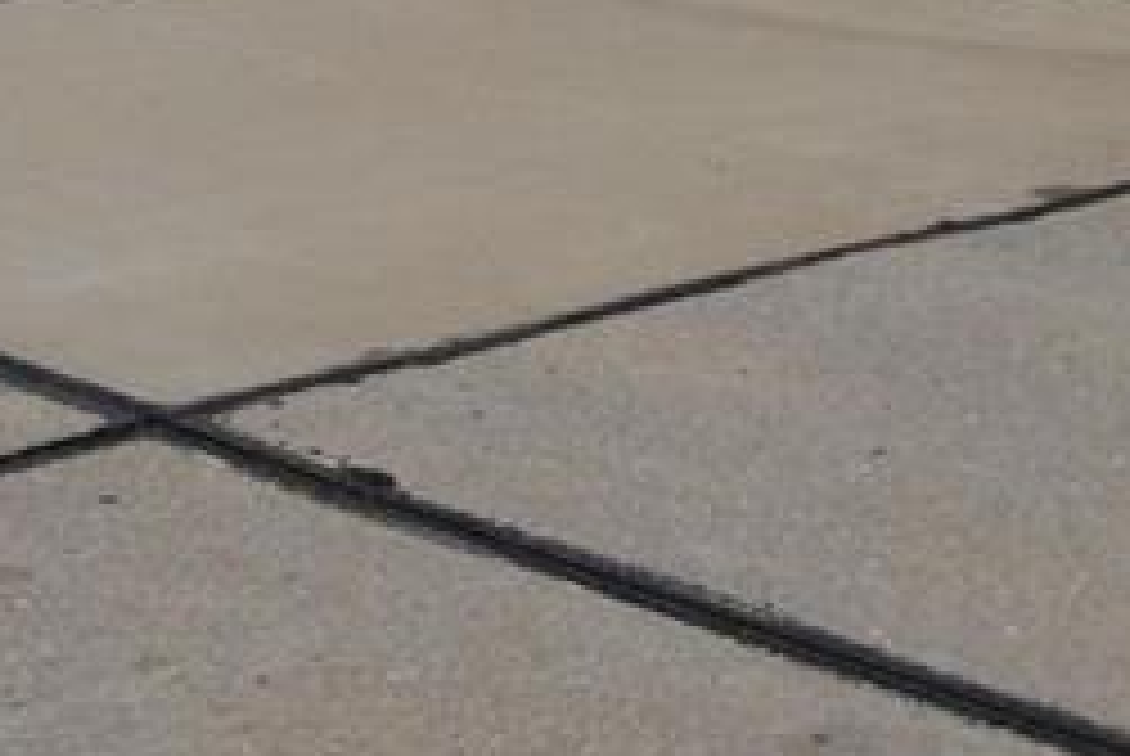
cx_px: 675
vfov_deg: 11.9
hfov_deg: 19.6
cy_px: -713
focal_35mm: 104
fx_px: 3269
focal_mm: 17
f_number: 13
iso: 1000
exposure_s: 1/640
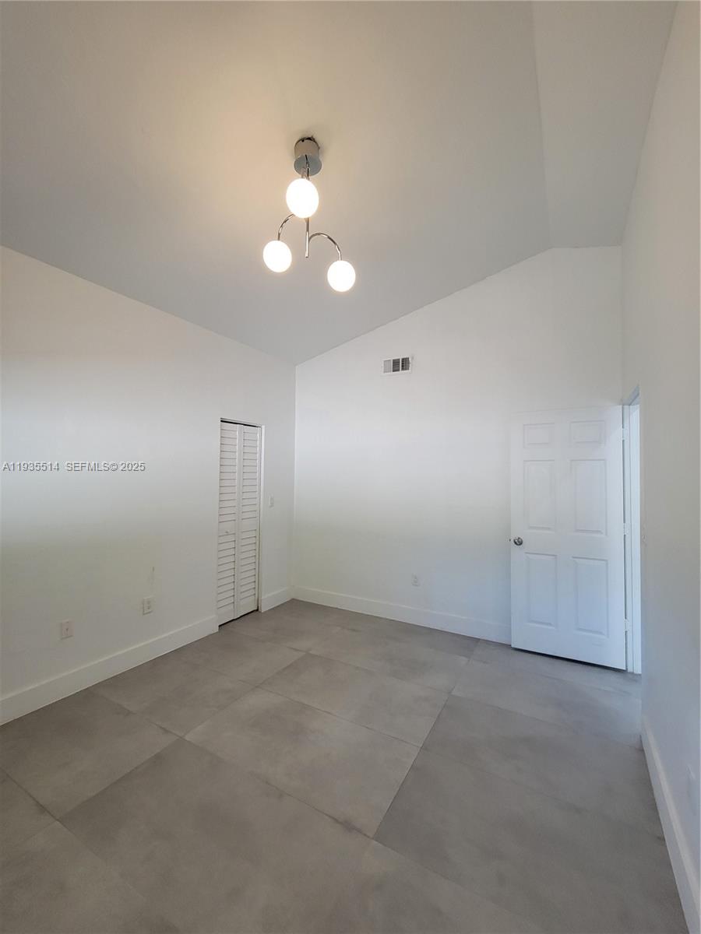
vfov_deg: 106.2
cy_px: 467
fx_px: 351
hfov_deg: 89.9
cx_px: 350
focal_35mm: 13
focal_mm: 2.2
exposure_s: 1/60
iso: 250
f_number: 2.2
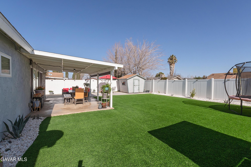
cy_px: 84
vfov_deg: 77.3
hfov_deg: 100.4
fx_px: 105
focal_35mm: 15
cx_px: 126
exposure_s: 1/250
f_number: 18
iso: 250
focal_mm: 10
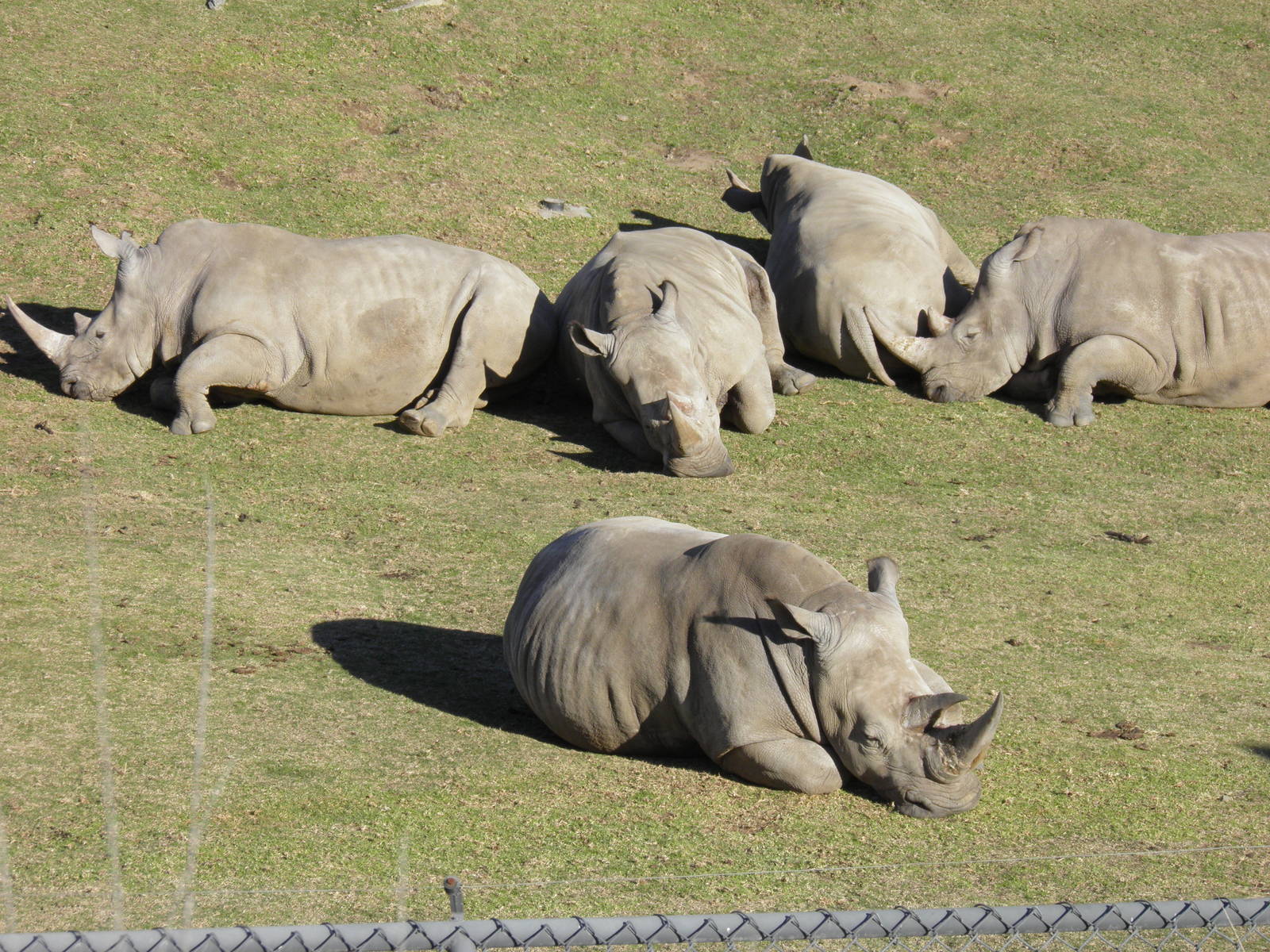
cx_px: 635
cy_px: 476
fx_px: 5943
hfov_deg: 12.2
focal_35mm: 162
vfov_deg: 9.2
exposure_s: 1/200
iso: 50
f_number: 5.7
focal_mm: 29.2
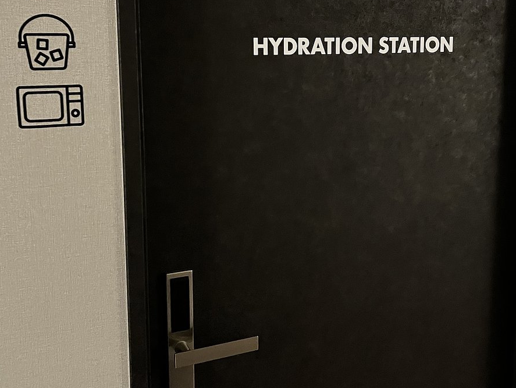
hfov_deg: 42.0
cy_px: 150
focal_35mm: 45
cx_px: 287
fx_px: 671
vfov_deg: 32.1
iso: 1000
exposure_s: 1/30
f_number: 1.6
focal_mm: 5.1
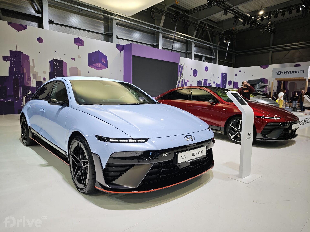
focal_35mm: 23
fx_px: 206
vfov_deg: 58.9
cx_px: 155
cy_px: 116
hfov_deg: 73.9
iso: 160
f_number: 1.63
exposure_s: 1/100
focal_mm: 8.72
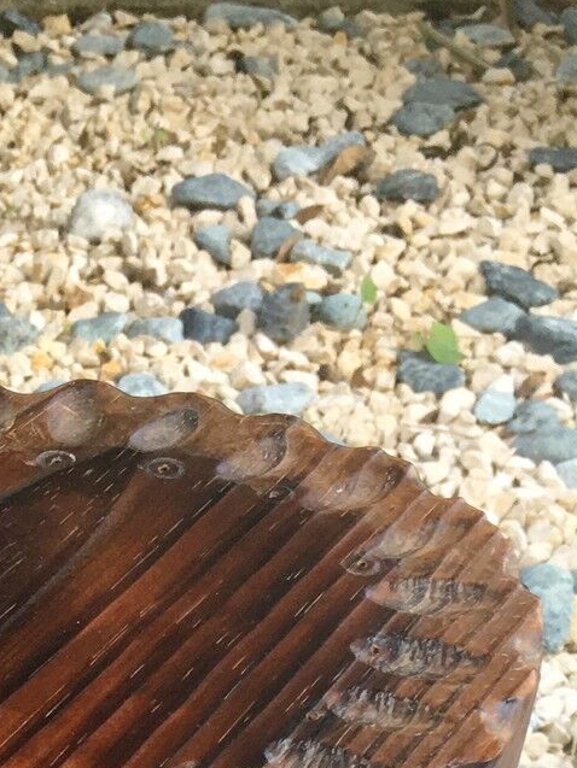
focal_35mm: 91
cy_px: 1104
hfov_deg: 15.5
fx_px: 2022
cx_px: -147
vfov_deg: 19.2
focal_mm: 4.15
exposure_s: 1/100
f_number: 2.2
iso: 40
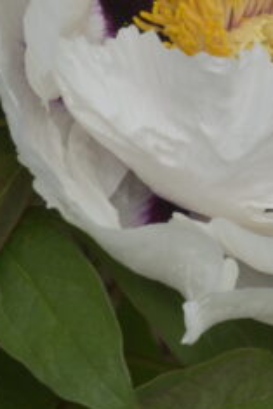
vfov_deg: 3.2
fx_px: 7314
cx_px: 310
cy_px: 56
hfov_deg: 2.1
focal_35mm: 644
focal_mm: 140
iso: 250
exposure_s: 1/200
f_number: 18
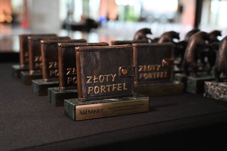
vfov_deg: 29.2
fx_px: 290
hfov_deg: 42.8
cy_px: 76
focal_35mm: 46
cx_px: 114
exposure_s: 1/30
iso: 2500
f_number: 4
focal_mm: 46
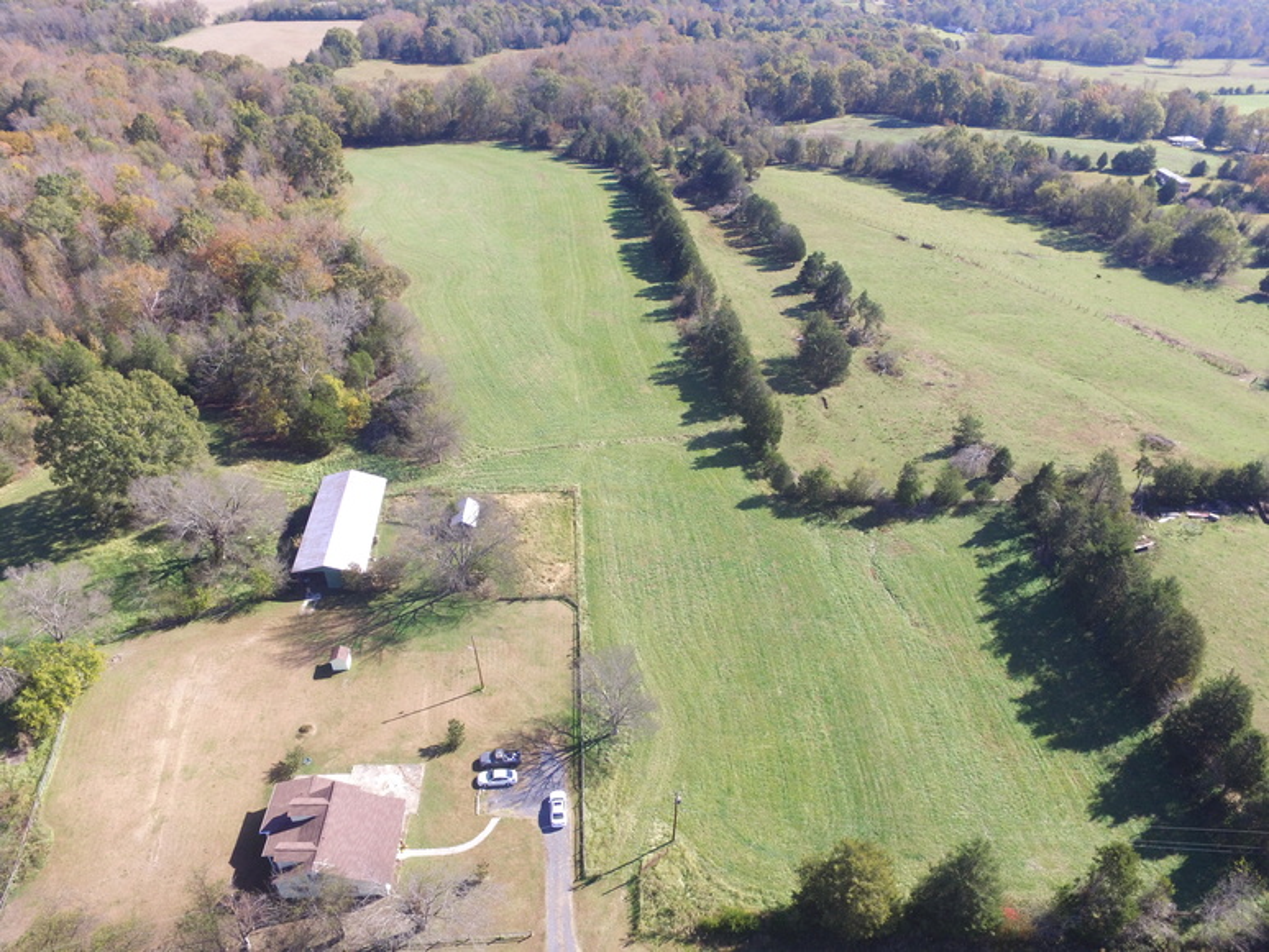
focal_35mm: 20
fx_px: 733
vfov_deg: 66.0
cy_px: 476
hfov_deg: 81.7
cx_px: 634
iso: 100
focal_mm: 3.61
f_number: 2.8
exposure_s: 1/343
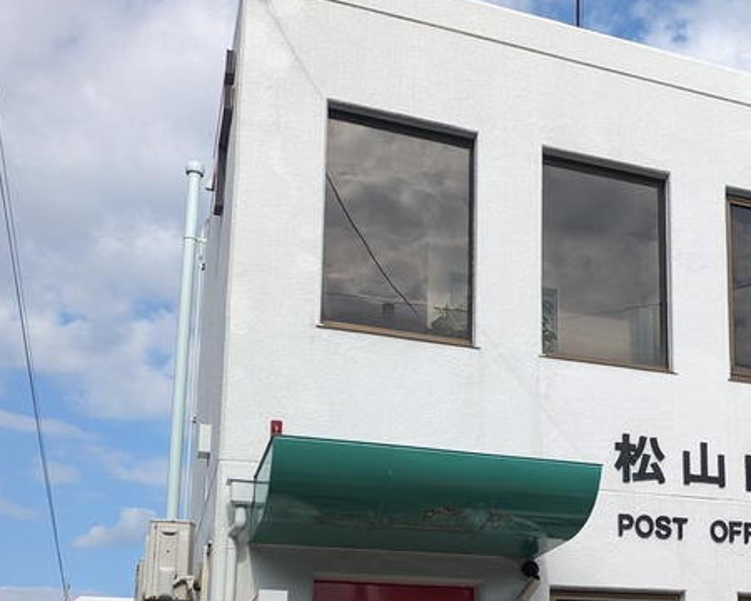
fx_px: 1156
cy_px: 516
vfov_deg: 28.3
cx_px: 700
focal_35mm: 52
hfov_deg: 33.7
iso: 69
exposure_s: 1/2538
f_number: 1.89
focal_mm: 5.43
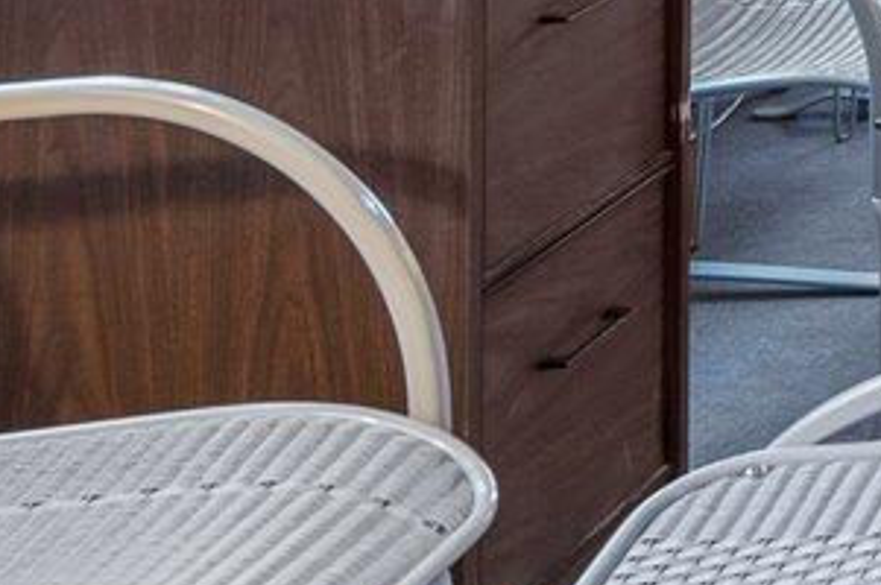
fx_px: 2665
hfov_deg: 14.5
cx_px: 1905
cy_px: -698
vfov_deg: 11.0
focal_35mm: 109
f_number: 8
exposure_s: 1
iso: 400
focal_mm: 16
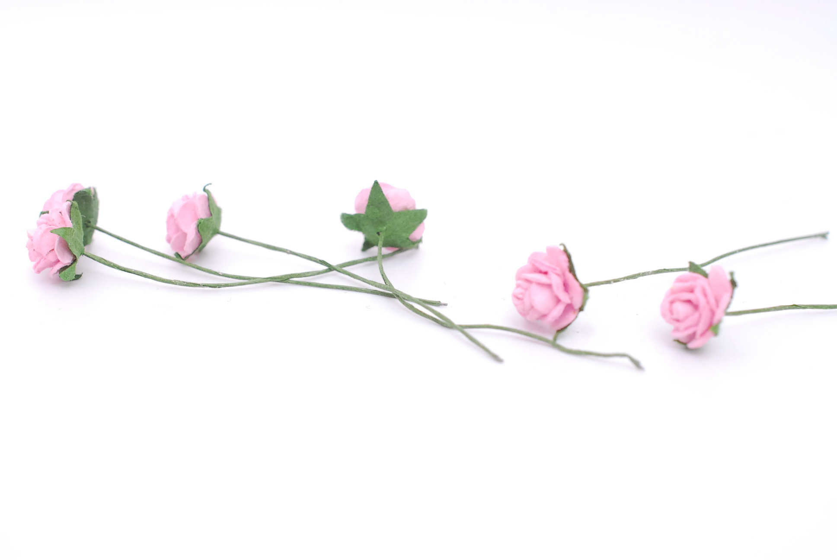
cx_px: 418
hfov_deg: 33.4
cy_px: 280
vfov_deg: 22.7
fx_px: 1397
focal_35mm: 60
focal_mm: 40
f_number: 8
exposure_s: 1/250
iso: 800
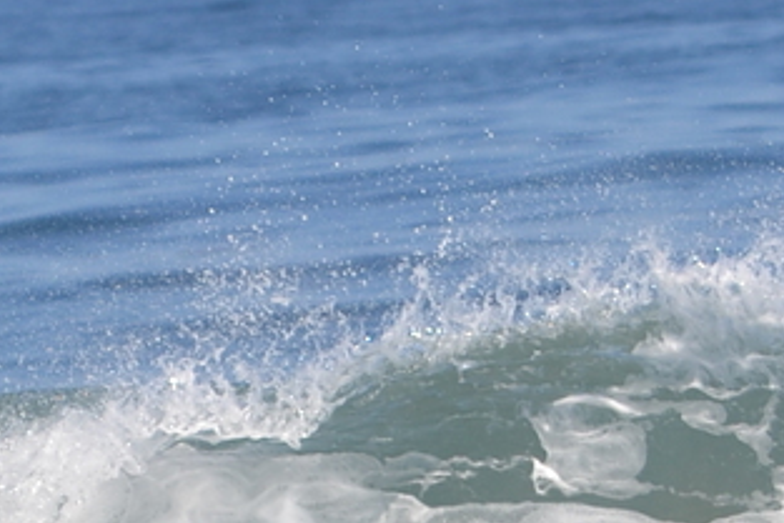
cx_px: 313
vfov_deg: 1.0
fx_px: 30862
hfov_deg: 1.5
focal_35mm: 1417
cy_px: 882
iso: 100
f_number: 6.3
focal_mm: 185
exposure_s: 1/640
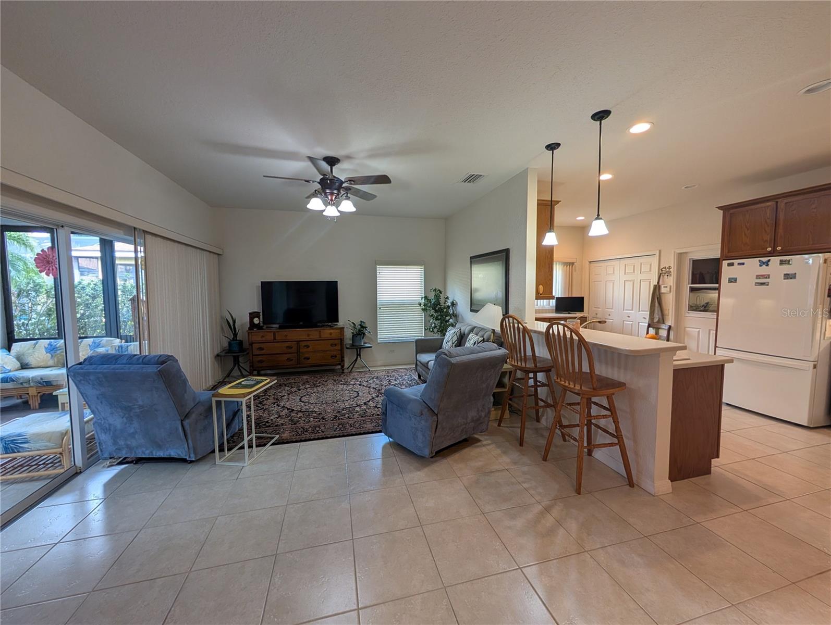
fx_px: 288
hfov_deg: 110.5
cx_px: 416
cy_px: 312
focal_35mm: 12
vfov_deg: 94.6
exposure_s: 1/120
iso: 88
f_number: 1.7
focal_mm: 2.02
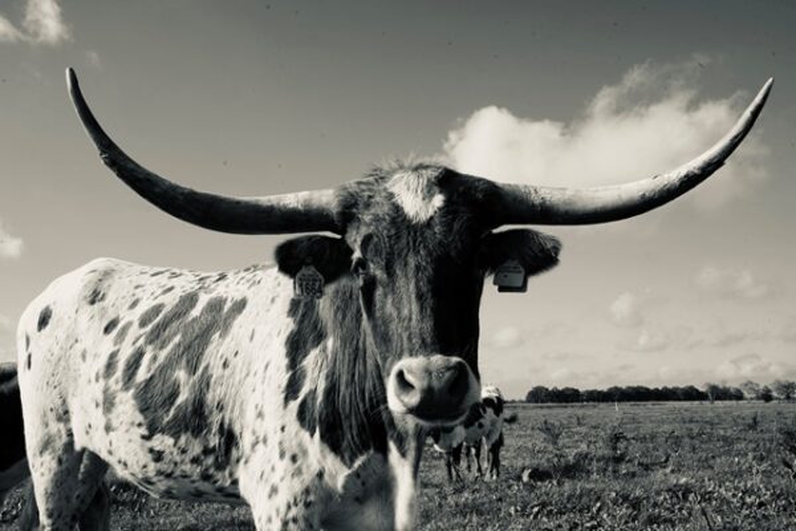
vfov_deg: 46.4
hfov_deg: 65.5
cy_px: 266
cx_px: 398
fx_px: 619
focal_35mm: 28
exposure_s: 1/80
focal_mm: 28
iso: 400
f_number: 22
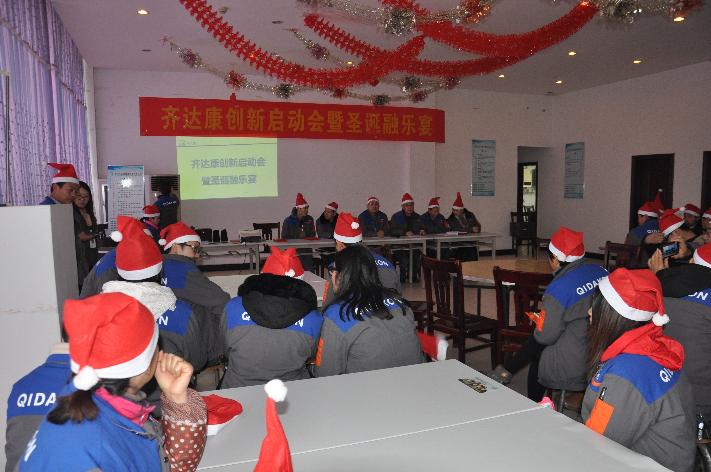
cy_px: 236
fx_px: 533
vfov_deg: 47.8
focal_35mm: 27
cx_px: 356
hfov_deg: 67.4
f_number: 3.5
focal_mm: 18
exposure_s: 1/60
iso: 800
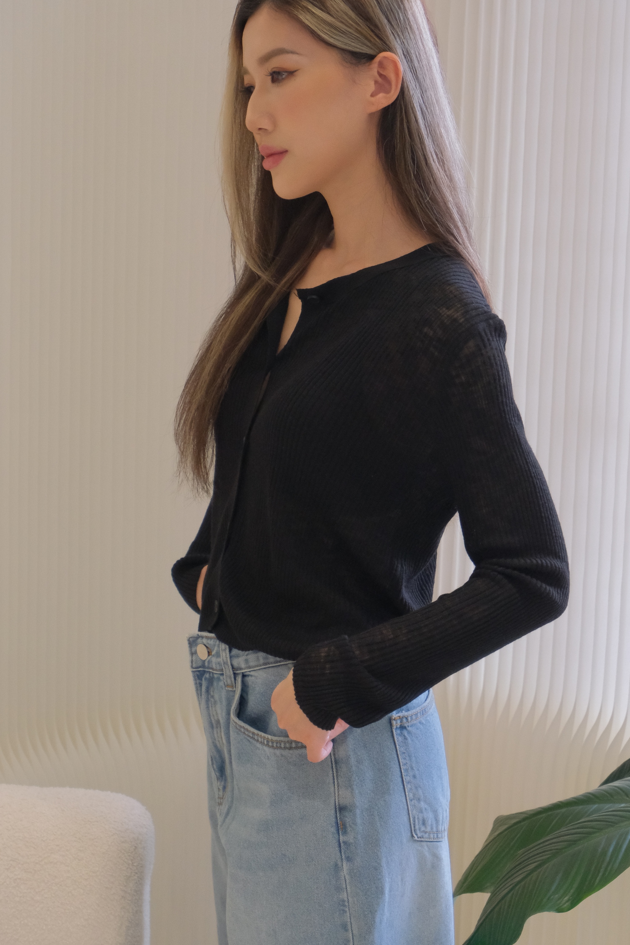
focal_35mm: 73
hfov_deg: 18.7
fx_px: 1917
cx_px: 326
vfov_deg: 27.7
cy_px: 487
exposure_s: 1/280
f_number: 5.6
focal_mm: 45
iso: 5000
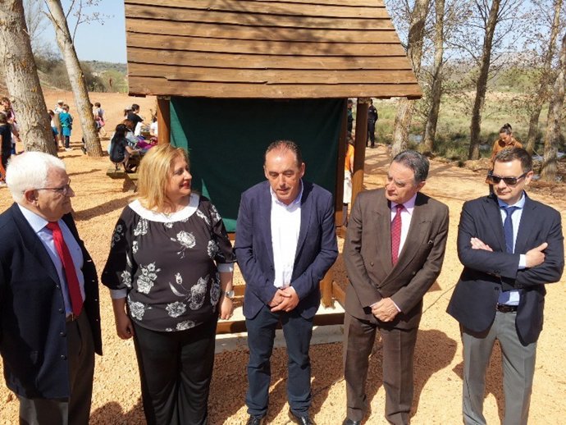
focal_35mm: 29
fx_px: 474
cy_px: 212
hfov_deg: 61.6
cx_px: 283
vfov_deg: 48.3
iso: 25
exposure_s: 1/1183
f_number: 2.2
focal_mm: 4.15
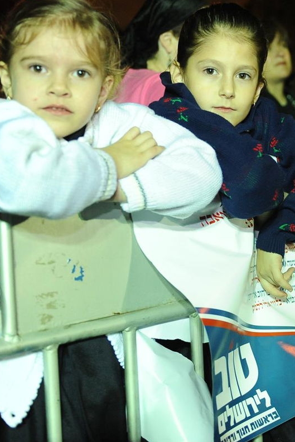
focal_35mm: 67
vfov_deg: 30.0
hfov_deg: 19.7
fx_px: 824
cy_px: 185
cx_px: 294
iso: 2500
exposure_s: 1/125
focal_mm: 38
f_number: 2.8
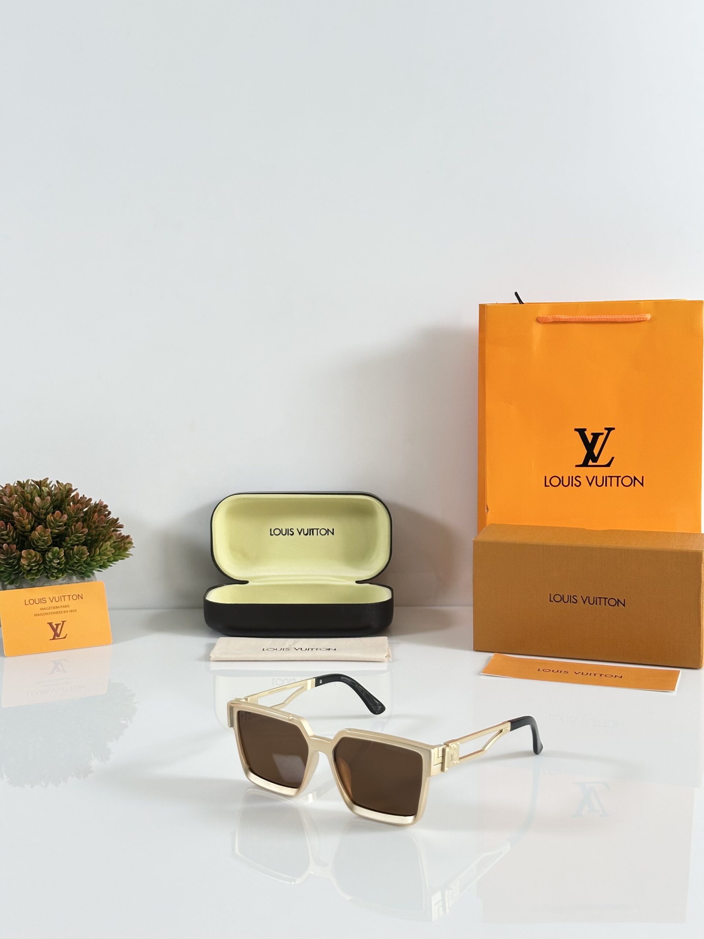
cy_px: 470
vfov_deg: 39.7
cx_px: 352
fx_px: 1302
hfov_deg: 30.3
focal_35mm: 48
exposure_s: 1/100
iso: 64
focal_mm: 6.86
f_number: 1.78
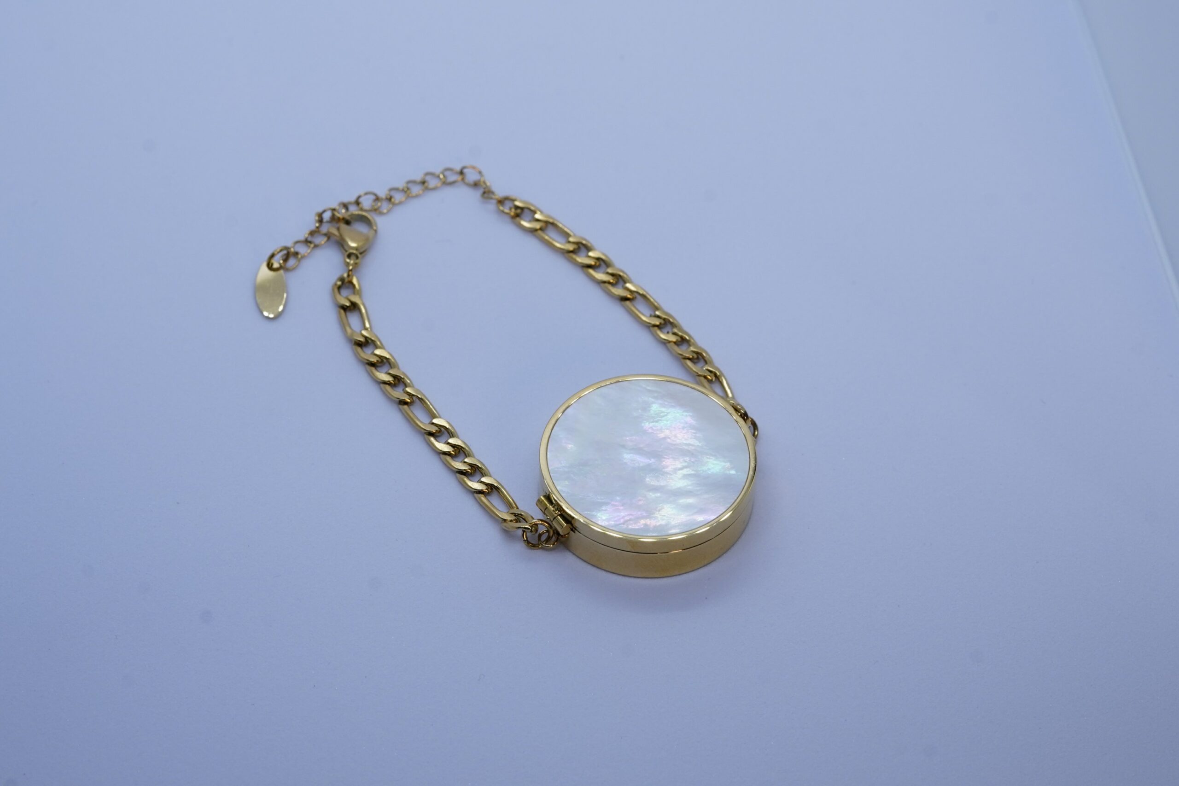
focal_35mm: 75
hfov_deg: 27.0
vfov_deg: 18.2
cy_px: 393
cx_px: 590
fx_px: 2456
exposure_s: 1/125
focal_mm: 50
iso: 800
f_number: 9
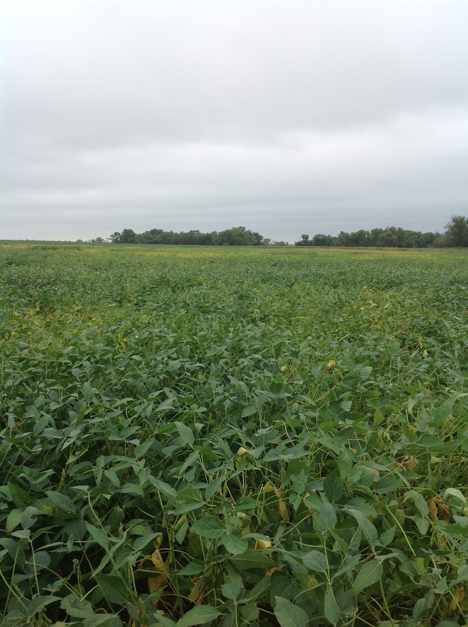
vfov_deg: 52.7
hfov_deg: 40.6
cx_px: 234
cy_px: 314
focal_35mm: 35
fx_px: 633
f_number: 2.4
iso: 50
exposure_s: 1/472
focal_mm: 4.28
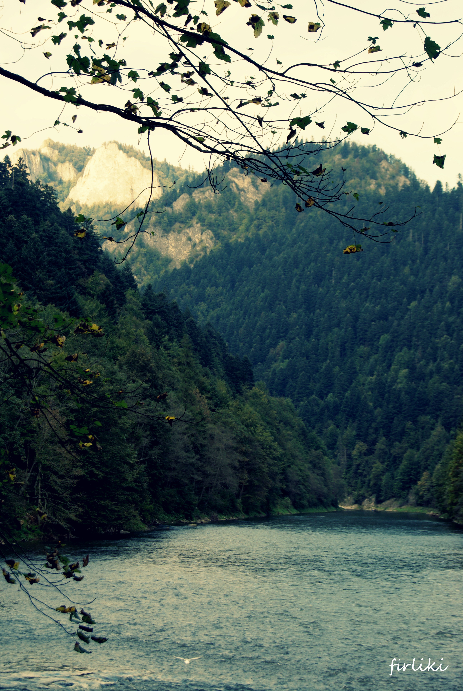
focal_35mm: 82
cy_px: 346
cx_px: 232
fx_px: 1587
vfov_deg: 24.6
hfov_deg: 16.6
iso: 100
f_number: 6.3
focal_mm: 55
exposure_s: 1/125
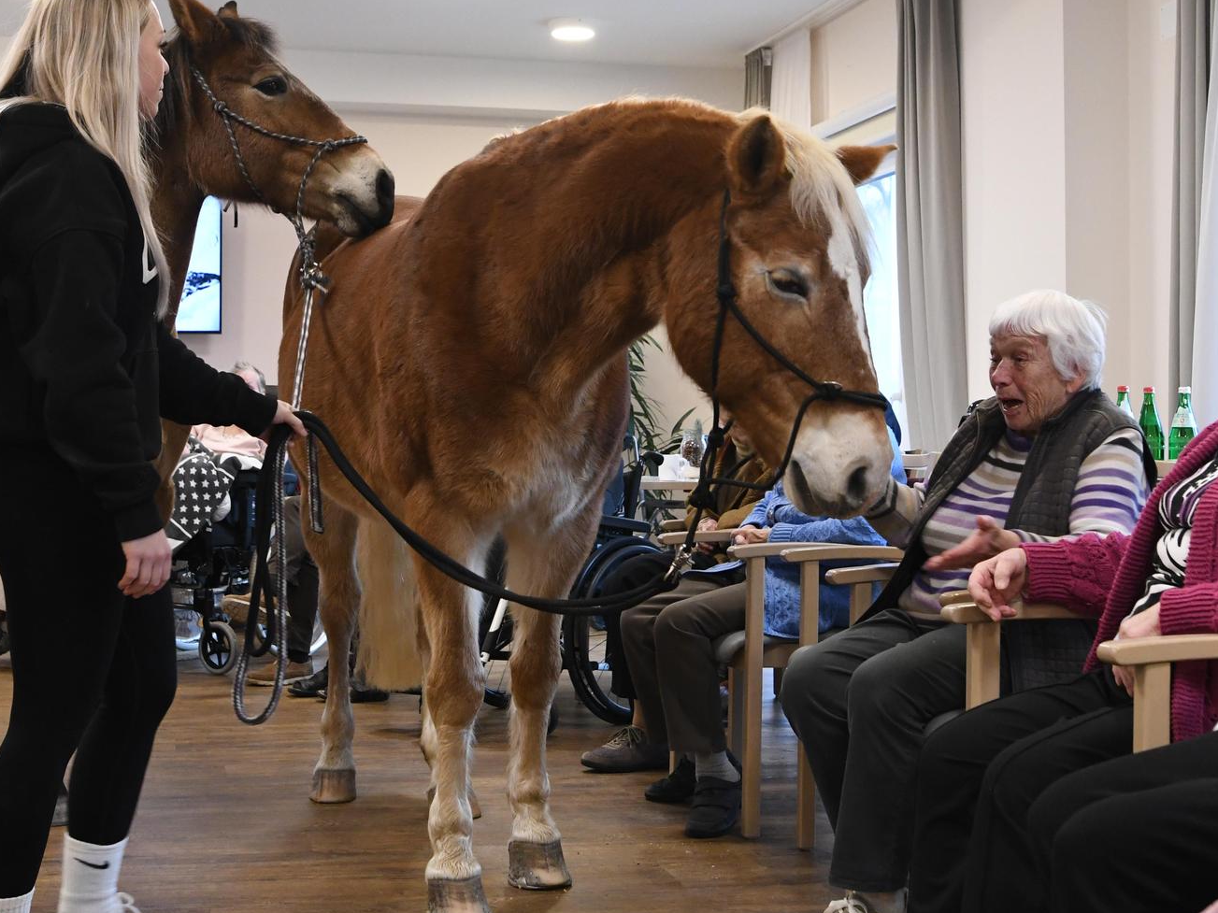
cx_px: 563
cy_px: 340
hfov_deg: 37.5
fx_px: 1794
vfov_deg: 28.4
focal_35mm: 51
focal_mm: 24
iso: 2500
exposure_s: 1/100
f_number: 4.5
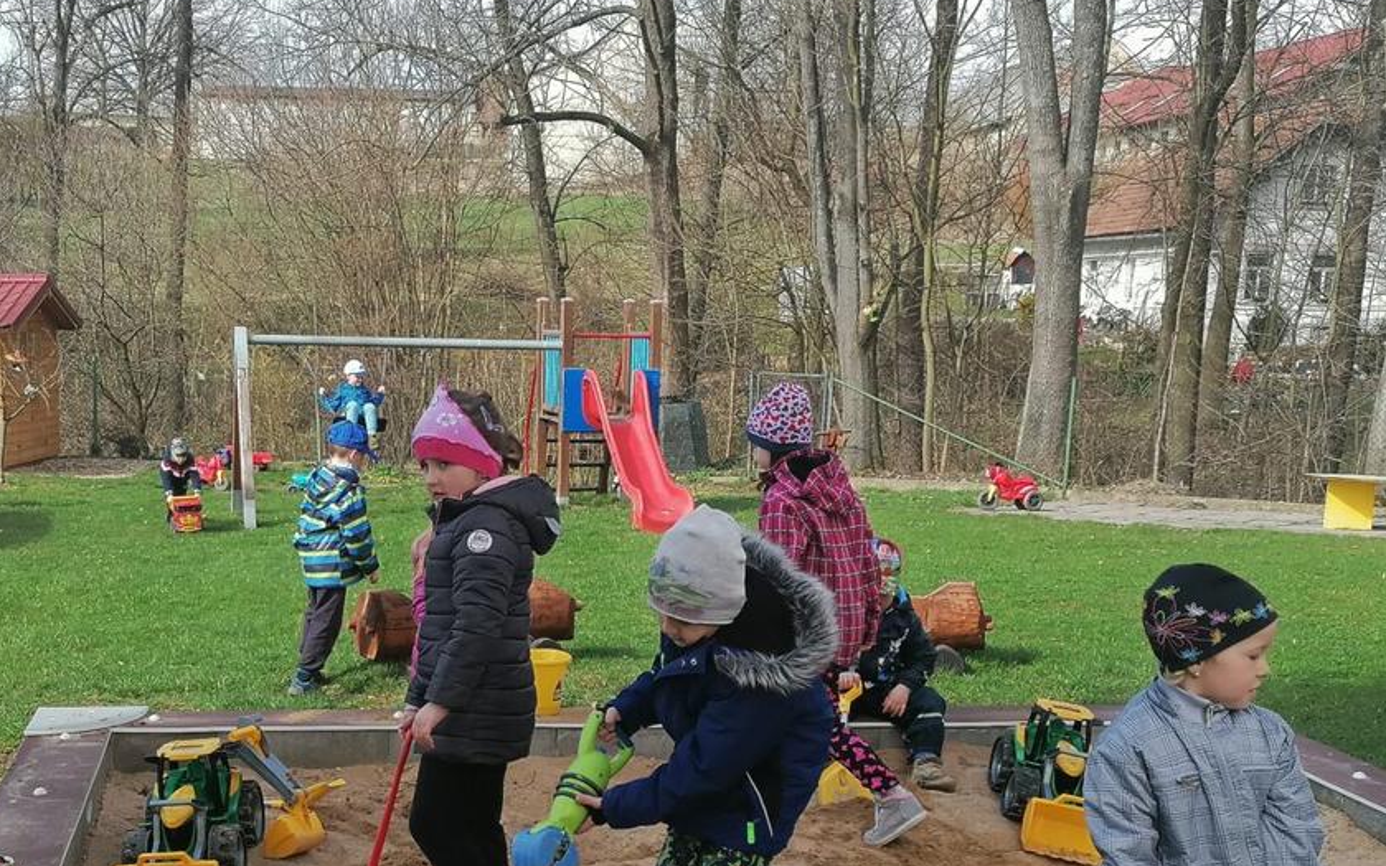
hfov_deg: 40.8
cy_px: 671
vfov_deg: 25.9
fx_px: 1851
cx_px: 538
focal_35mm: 49
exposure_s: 1/439
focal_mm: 4.75
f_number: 1.8
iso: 50
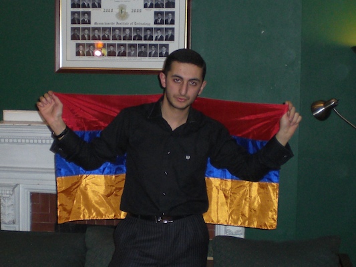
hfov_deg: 49.0
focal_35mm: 38
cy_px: 134
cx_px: 178
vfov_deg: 37.7
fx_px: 391
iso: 200
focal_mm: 6.3
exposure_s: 1/60
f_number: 3.1
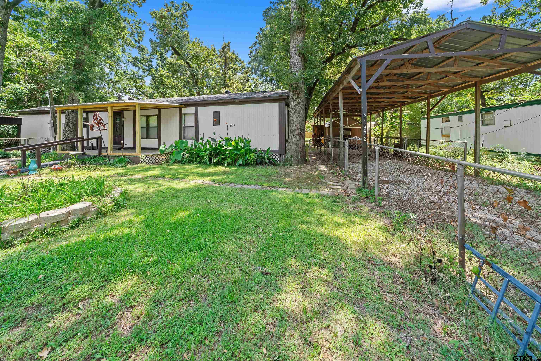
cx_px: 270
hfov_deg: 112.6
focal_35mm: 12
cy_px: 180
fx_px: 180
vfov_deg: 90.0
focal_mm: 12
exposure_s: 1/125
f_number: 9
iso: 500
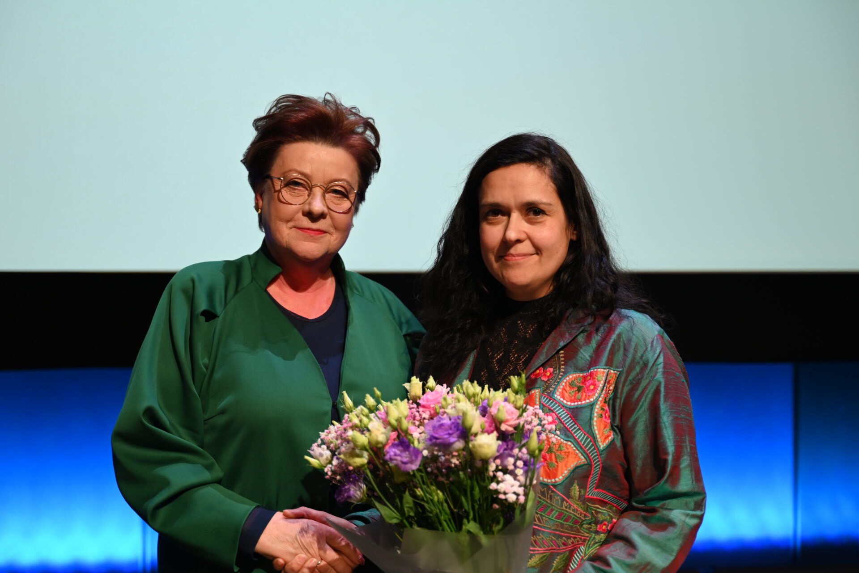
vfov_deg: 26.0
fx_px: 1241
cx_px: 430
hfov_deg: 38.2
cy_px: 286
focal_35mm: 52
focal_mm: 52
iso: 720
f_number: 2.8
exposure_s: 1/125
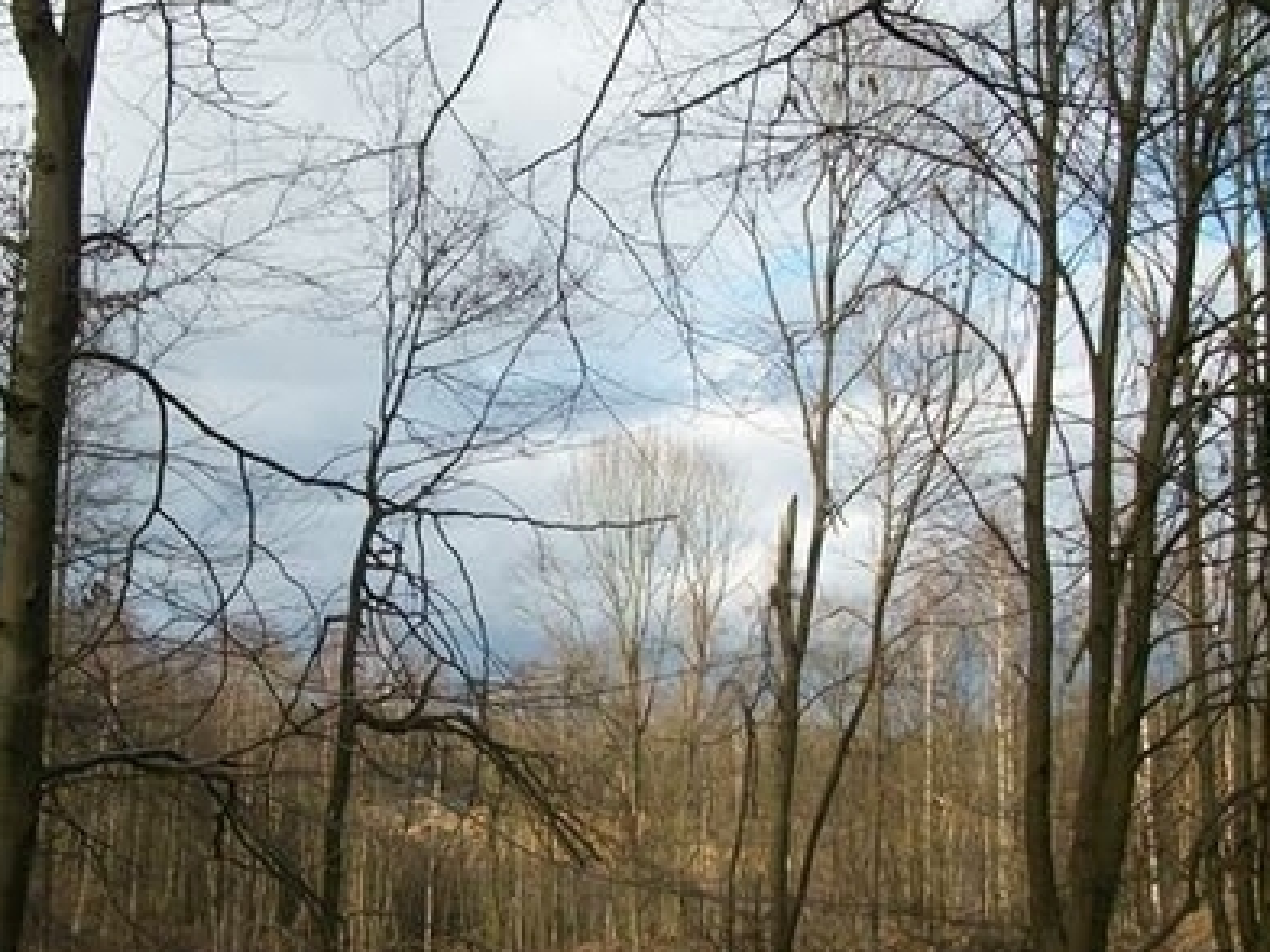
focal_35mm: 49
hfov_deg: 38.8
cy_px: 654
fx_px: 1798
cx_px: 509
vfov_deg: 29.4
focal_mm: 5.7
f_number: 2.9
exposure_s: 1/1000
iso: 80
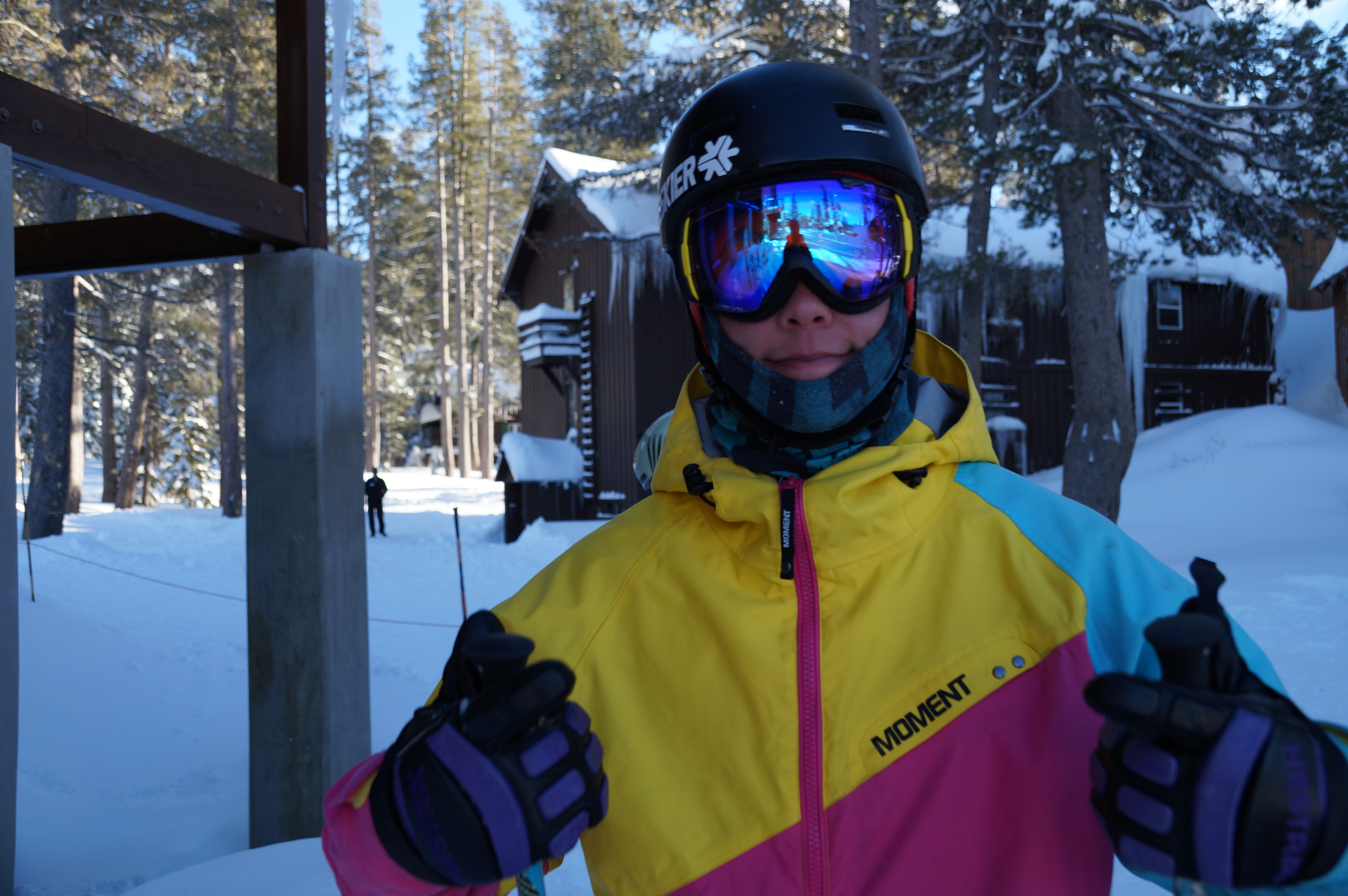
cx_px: 674
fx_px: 1234
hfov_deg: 57.3
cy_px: 448
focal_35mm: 33
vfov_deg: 39.9
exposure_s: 1/200
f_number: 4.5
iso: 100
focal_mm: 22
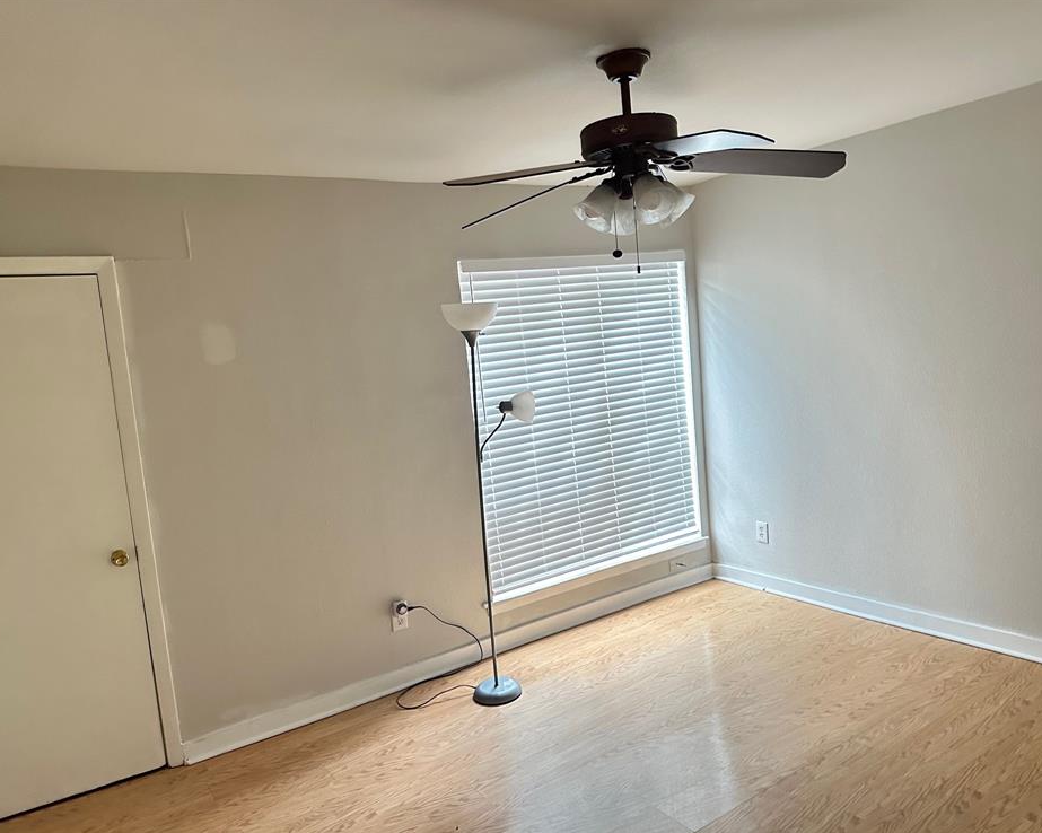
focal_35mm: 26
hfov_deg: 66.0
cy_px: 428
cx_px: 542
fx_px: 802
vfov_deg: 54.9
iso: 500
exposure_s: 1/60
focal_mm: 6.86
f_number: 1.78
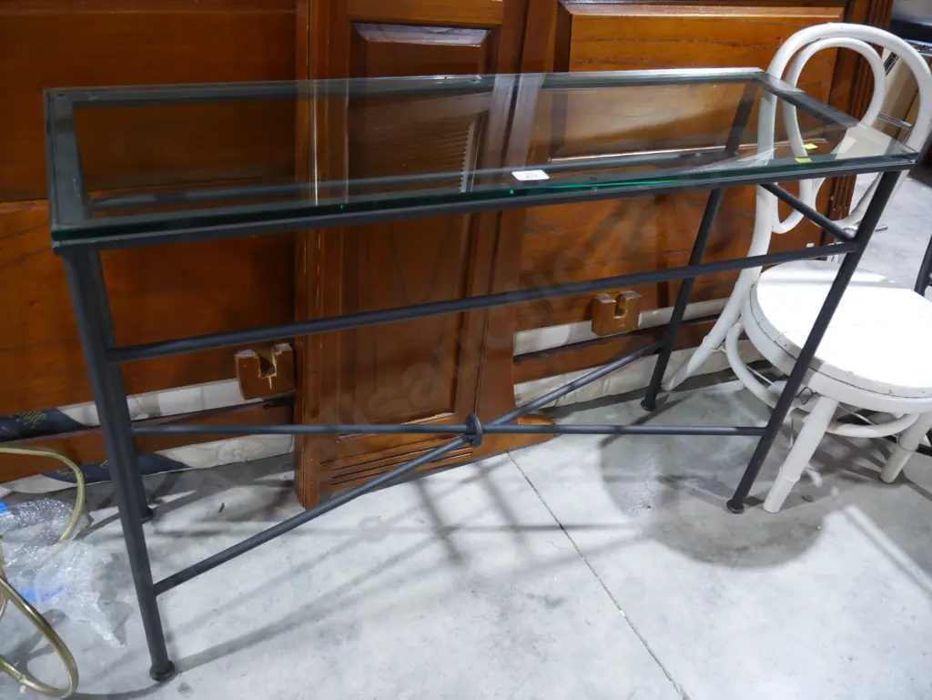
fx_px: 754
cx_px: 466
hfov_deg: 63.4
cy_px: 350
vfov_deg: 49.8
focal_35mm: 28
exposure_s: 1/60
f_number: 3.5
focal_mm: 14
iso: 800
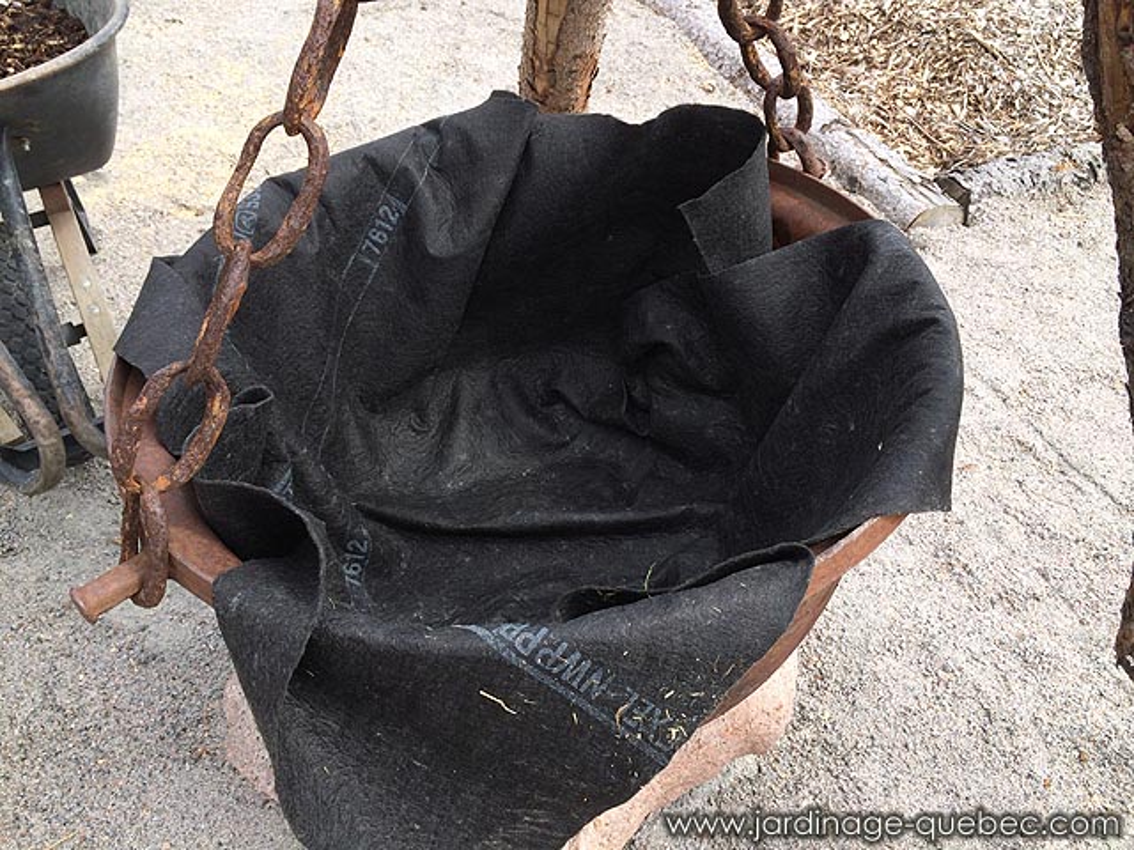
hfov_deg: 60.0
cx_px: 567
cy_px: 425
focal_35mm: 30
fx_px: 983
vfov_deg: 46.8
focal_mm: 4.12
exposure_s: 1/760
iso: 32
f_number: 2.2
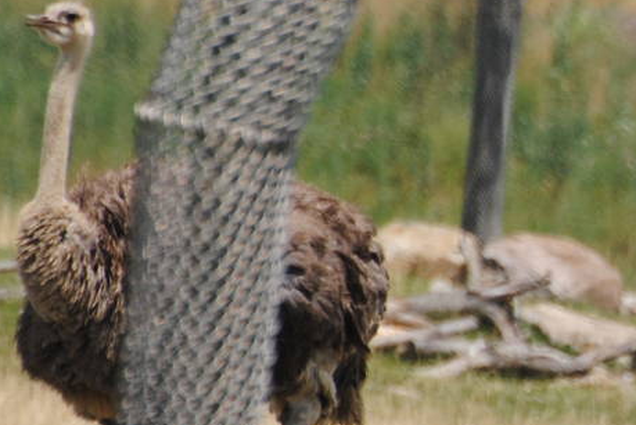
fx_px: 27762
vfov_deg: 0.9
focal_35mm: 1570
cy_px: 235
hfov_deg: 1.3
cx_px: 993
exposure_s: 1/800
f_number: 5.6
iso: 200
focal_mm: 300
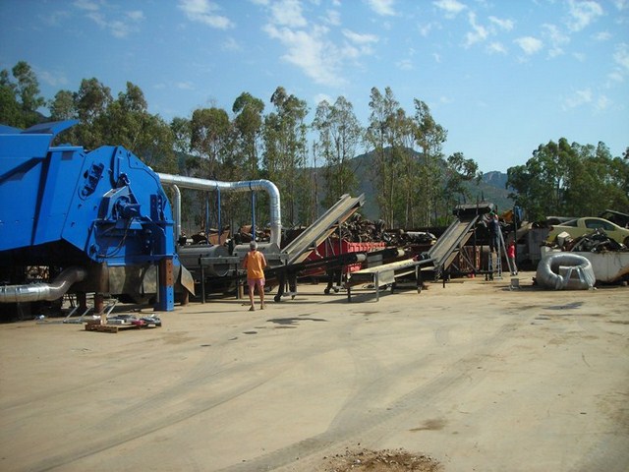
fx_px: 690
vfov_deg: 37.7
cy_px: 236
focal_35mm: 38
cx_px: 314
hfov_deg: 49.0
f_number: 6.4
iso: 50
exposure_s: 1/217
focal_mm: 6.3
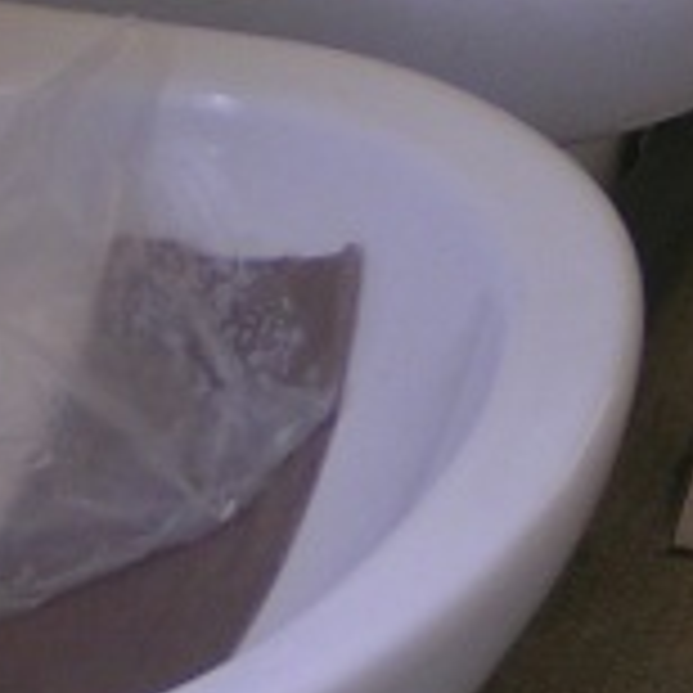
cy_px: -22
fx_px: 3964
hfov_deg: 10.0
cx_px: 360
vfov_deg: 9.9
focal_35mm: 175
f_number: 2.8
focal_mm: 5.8
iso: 50
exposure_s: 1/100
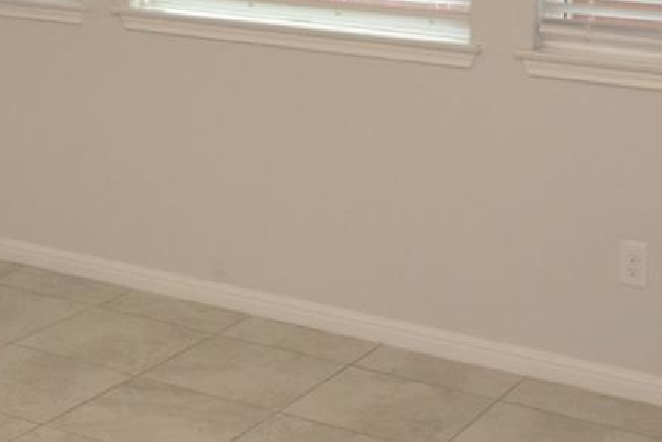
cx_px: 122
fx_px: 1624
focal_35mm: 88
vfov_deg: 14.7
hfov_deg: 22.7
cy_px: -162
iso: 560
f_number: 4.5
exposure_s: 1/60
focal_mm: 13
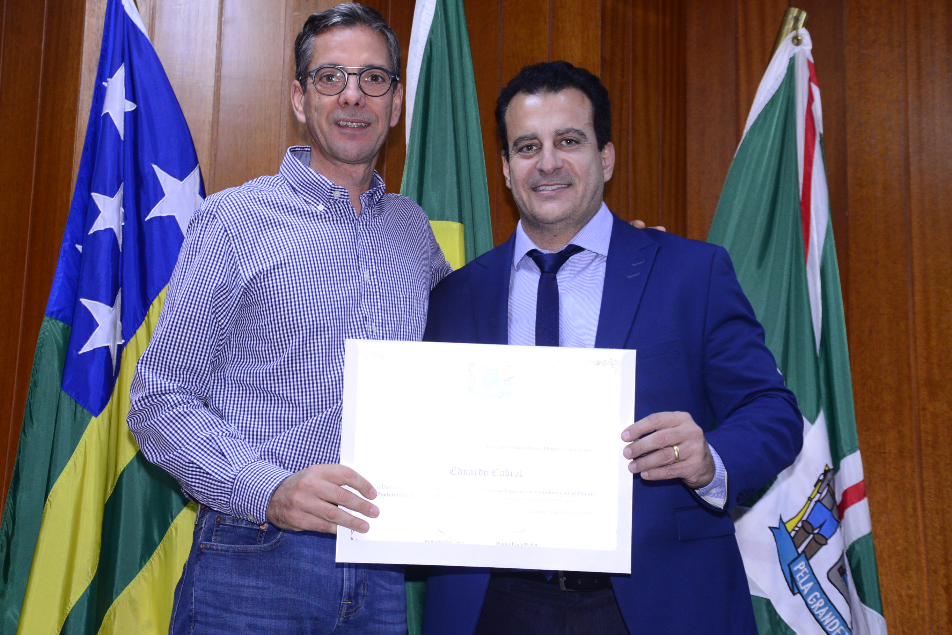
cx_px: 470
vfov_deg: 21.3
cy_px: 294
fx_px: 1693
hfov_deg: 31.4
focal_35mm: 64
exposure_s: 1/60
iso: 2500
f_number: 6.3
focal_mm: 58
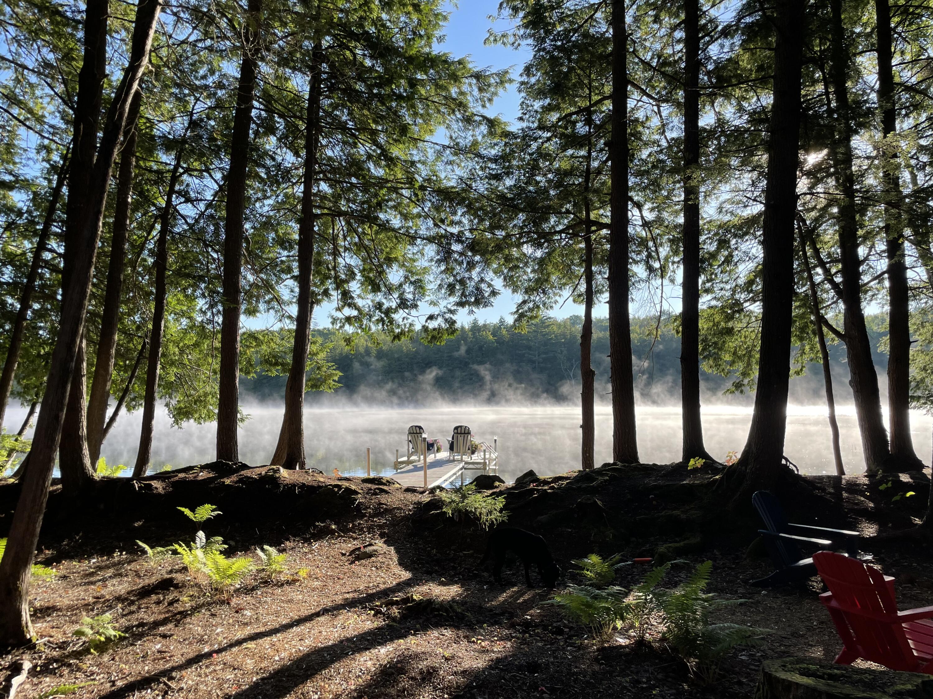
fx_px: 701
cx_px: 466
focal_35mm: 26
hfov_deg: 67.3
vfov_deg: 53.1
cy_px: 350
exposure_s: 1/1135
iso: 32
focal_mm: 4.2
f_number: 1.6
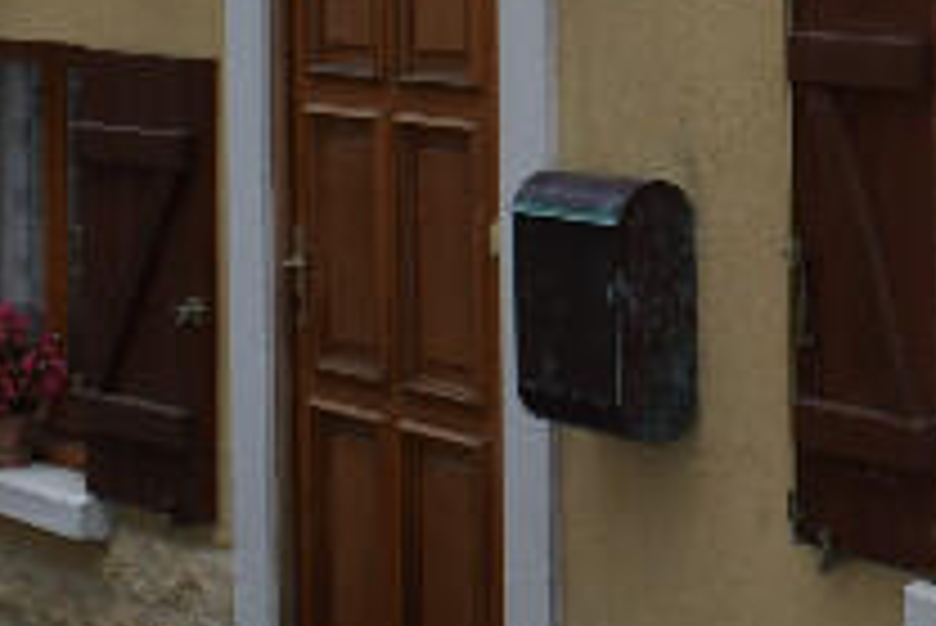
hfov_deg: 14.8
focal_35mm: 133
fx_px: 3460
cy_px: -146
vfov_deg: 10.2
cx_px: 1148
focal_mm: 18
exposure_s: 1/200
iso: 100
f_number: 9
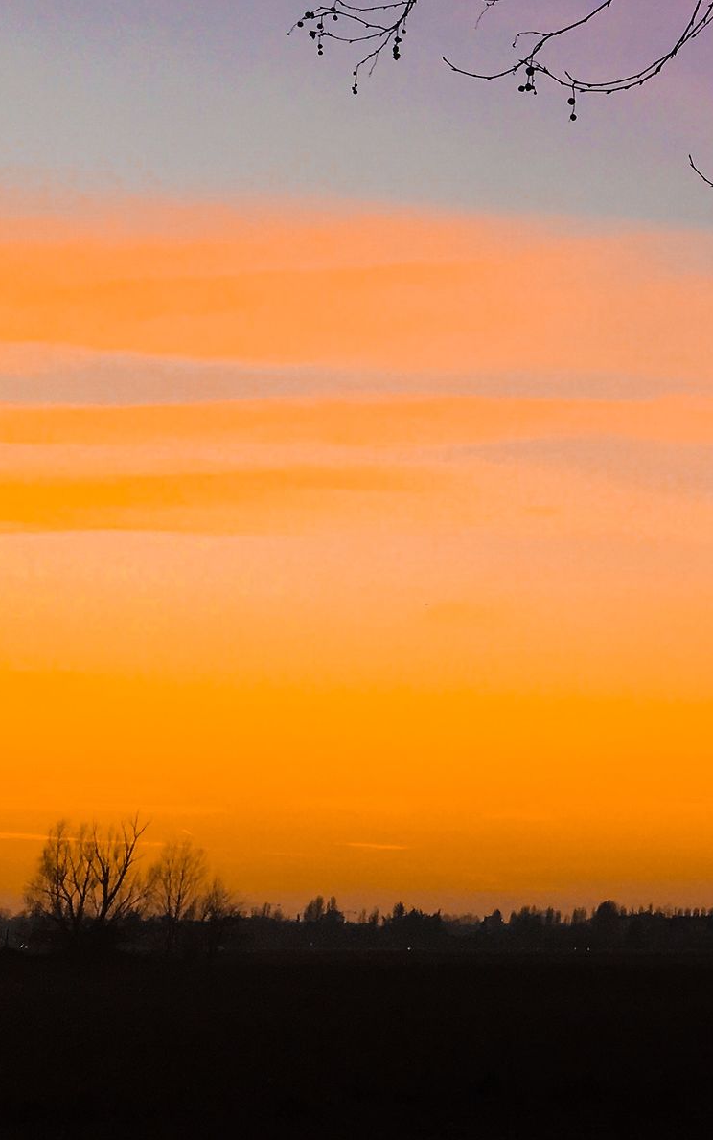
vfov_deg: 32.3
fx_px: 1927
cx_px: 944
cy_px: 279
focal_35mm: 62
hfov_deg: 19.3
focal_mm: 4.15
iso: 40
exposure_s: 1/100
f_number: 2.2
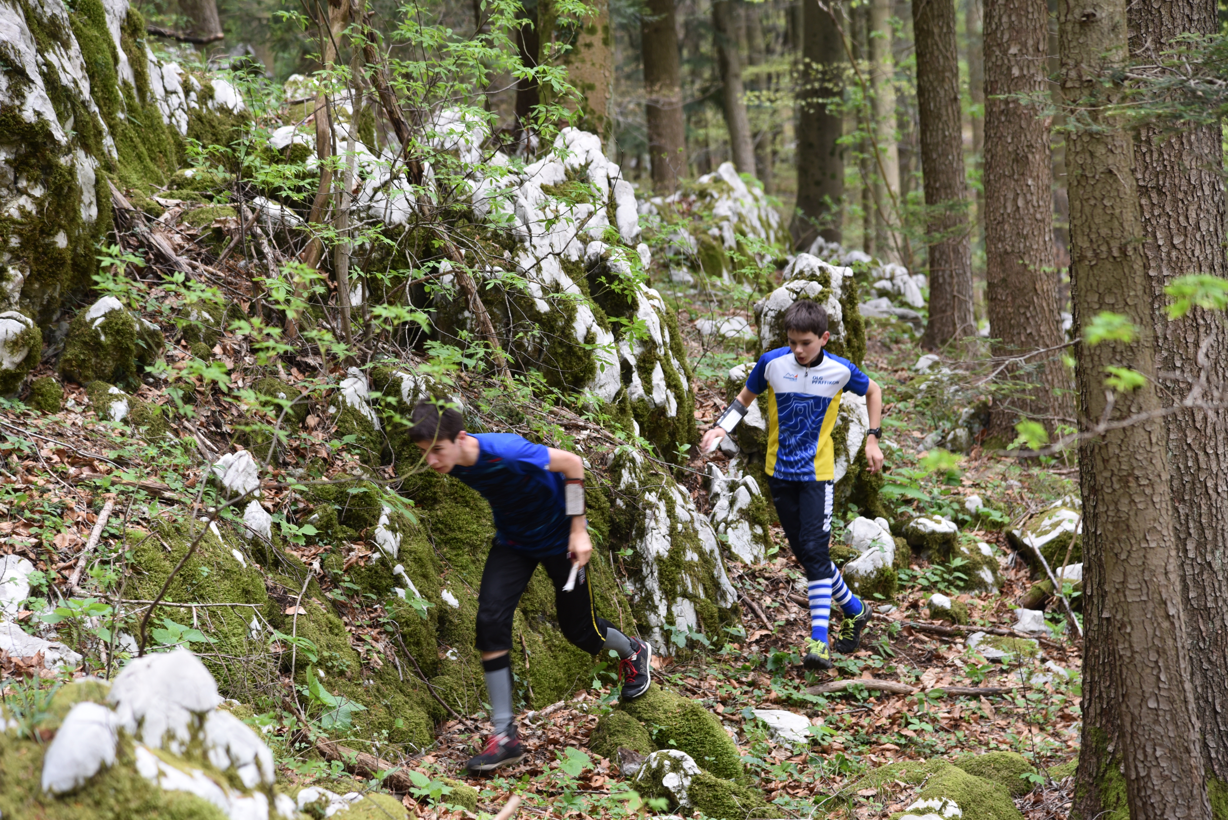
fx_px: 3753
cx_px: 614
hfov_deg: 18.6
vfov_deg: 12.5
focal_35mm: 110
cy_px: 410
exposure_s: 1/100
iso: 400
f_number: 5
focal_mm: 110
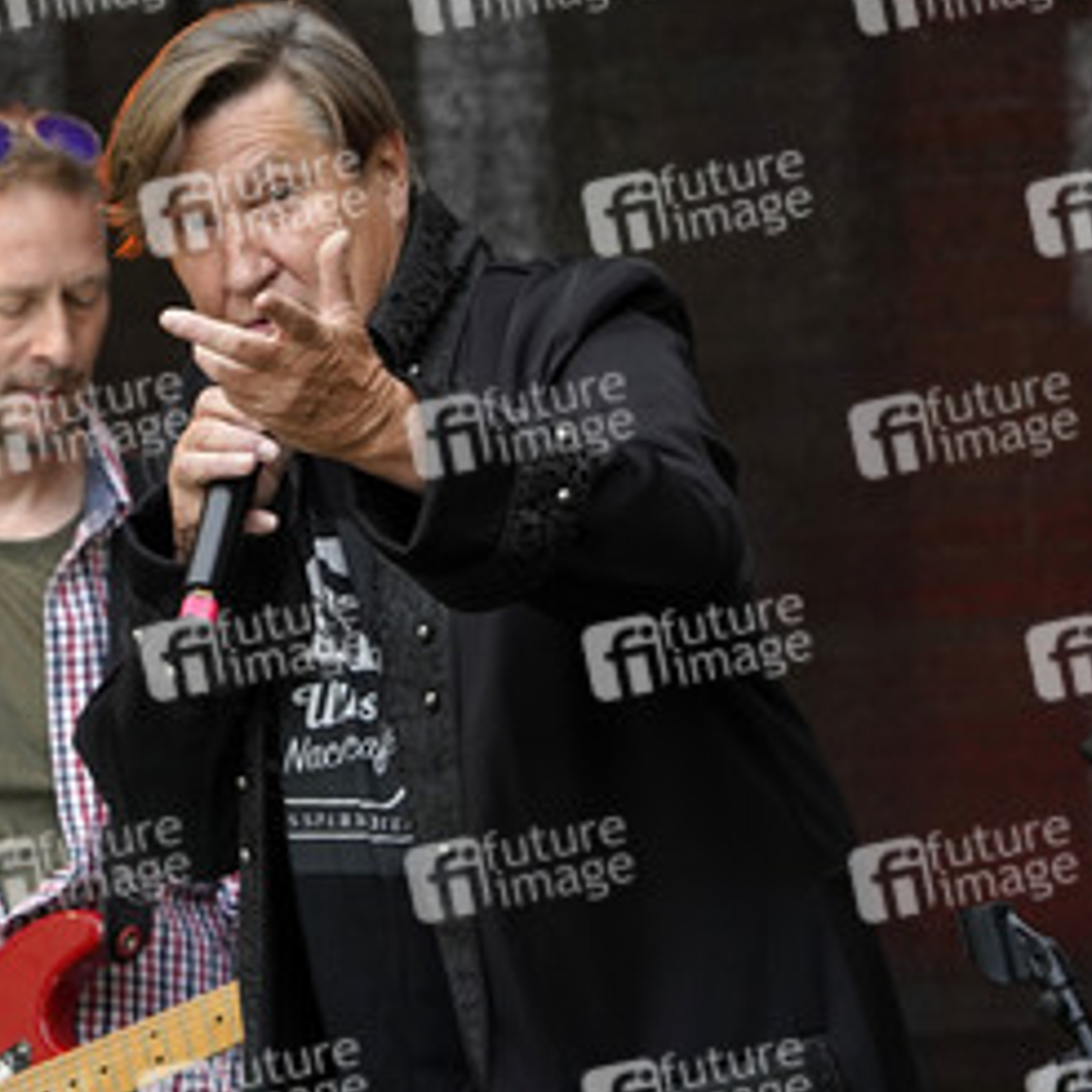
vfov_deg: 3.7
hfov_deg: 3.7
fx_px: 16989
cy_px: 537
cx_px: 135
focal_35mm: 476
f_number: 6.3
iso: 1250
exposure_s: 1/200
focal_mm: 306
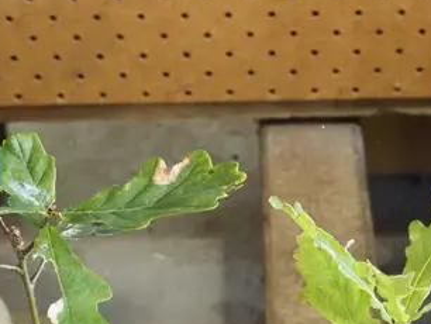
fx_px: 1583
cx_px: 282
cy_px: 455
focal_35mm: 127
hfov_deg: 15.5
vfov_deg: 11.3
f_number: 5.6
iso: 2500
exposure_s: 1/40
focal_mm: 19
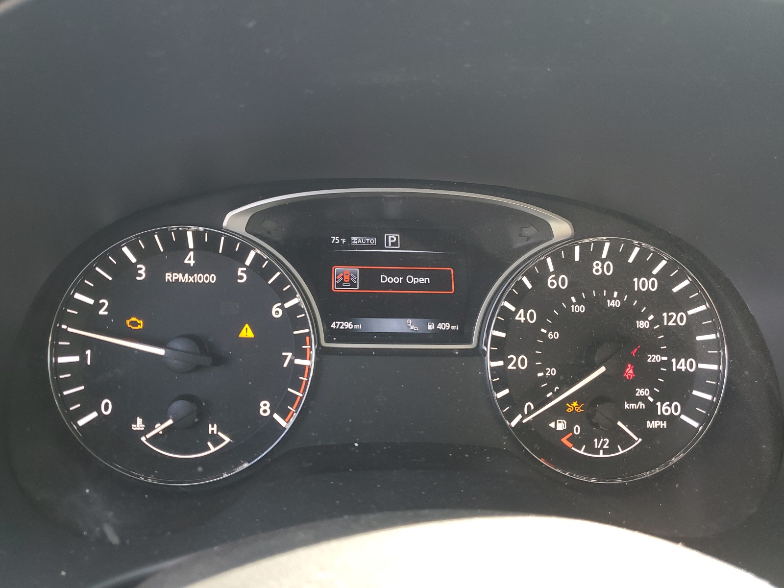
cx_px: 392
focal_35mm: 26
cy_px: 294
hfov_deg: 67.3
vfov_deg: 53.1
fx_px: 589
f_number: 1.5
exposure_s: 1/60.2
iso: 57
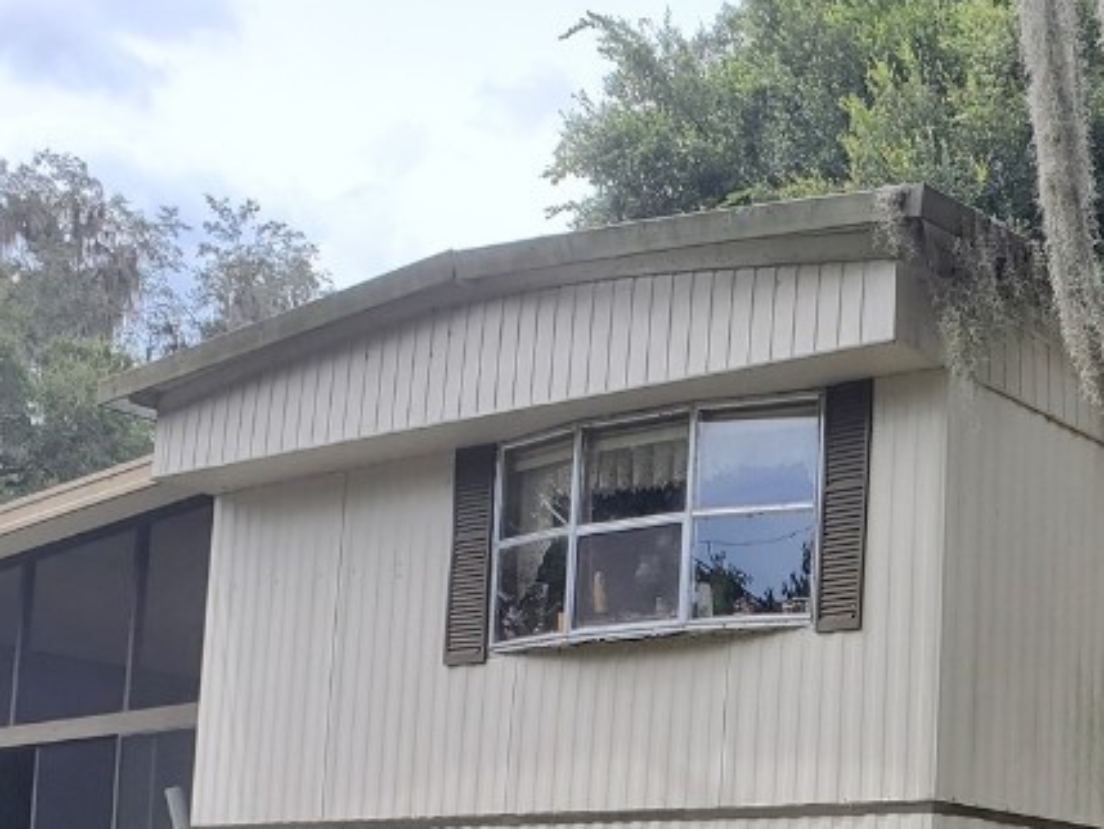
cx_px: 1045
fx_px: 1978
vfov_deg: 23.0
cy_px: 772
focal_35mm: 62
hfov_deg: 29.6
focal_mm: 4.3
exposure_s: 1/1096
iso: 50
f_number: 2.4
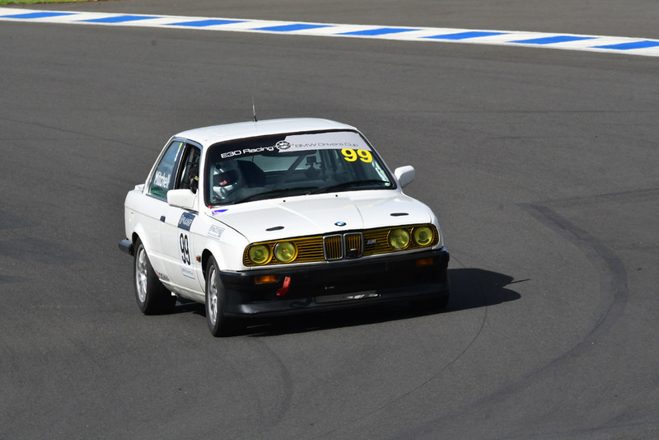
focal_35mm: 525
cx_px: 330
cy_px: 220
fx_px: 9613
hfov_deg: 3.9
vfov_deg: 2.6
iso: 400
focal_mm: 350
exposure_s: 1/640
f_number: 13
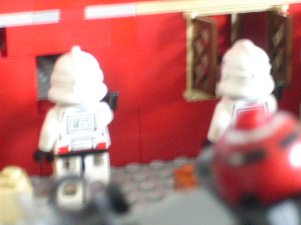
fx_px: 983
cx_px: 150
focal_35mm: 113
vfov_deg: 13.1
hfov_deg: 17.4
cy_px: 112
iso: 541
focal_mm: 18.6
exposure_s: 1/4
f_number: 5.2
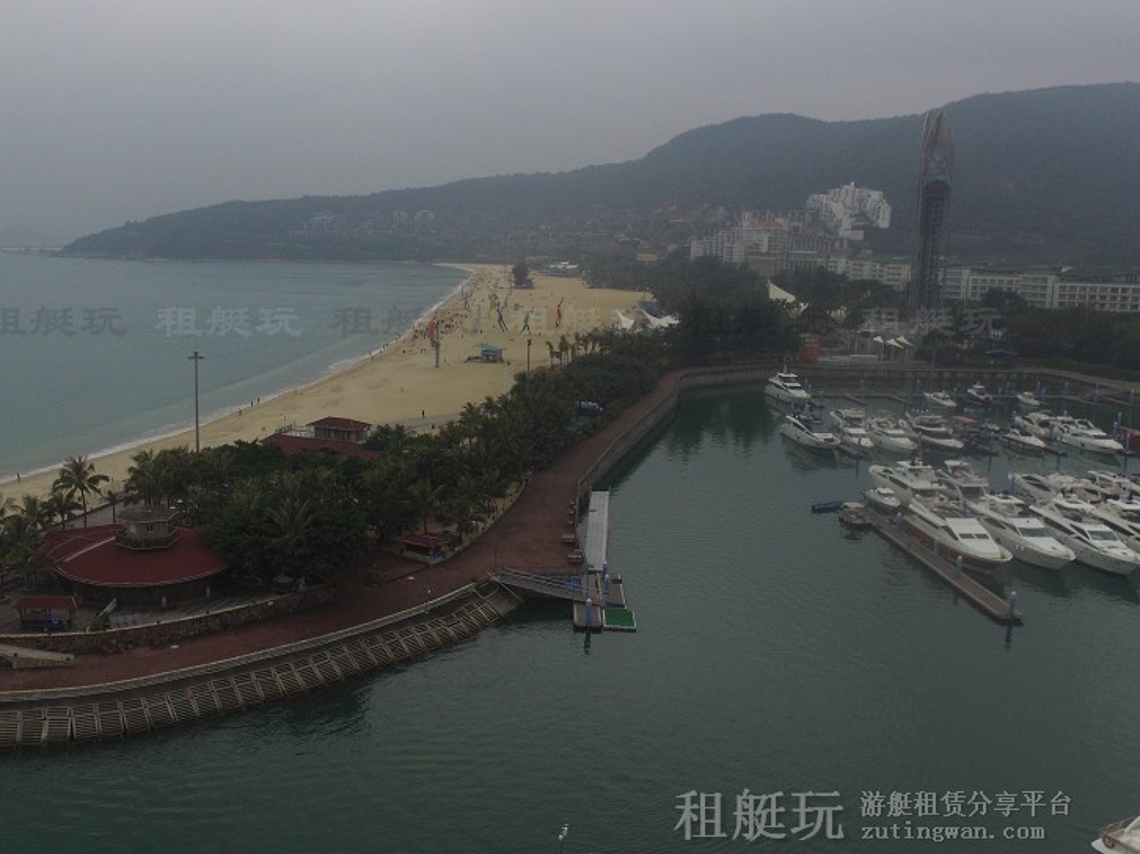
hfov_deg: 64.1
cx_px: 407
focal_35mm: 27
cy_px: 370
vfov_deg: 51.2
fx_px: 889
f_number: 2.8
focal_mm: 3.61
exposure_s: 1/362
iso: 100
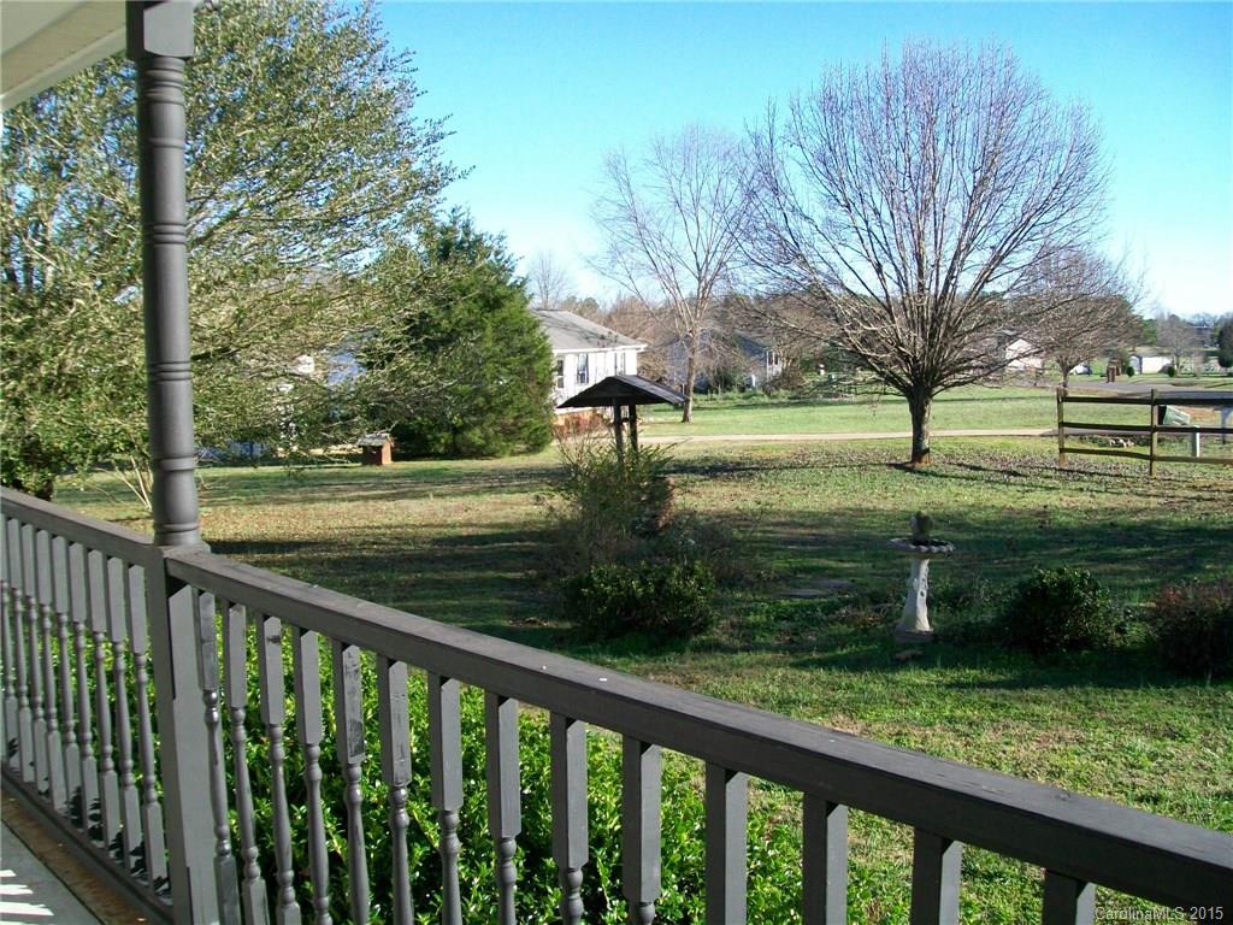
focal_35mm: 36
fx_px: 1282
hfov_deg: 51.4
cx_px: 616
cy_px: 462
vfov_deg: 39.7
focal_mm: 6
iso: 64
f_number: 2.7
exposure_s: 1/400
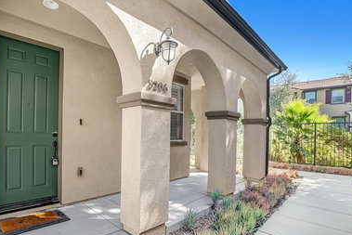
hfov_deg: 85.8
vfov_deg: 64.4
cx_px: 140
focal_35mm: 19
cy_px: 133
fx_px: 186
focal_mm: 10
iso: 1000
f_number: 8
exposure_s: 1/320
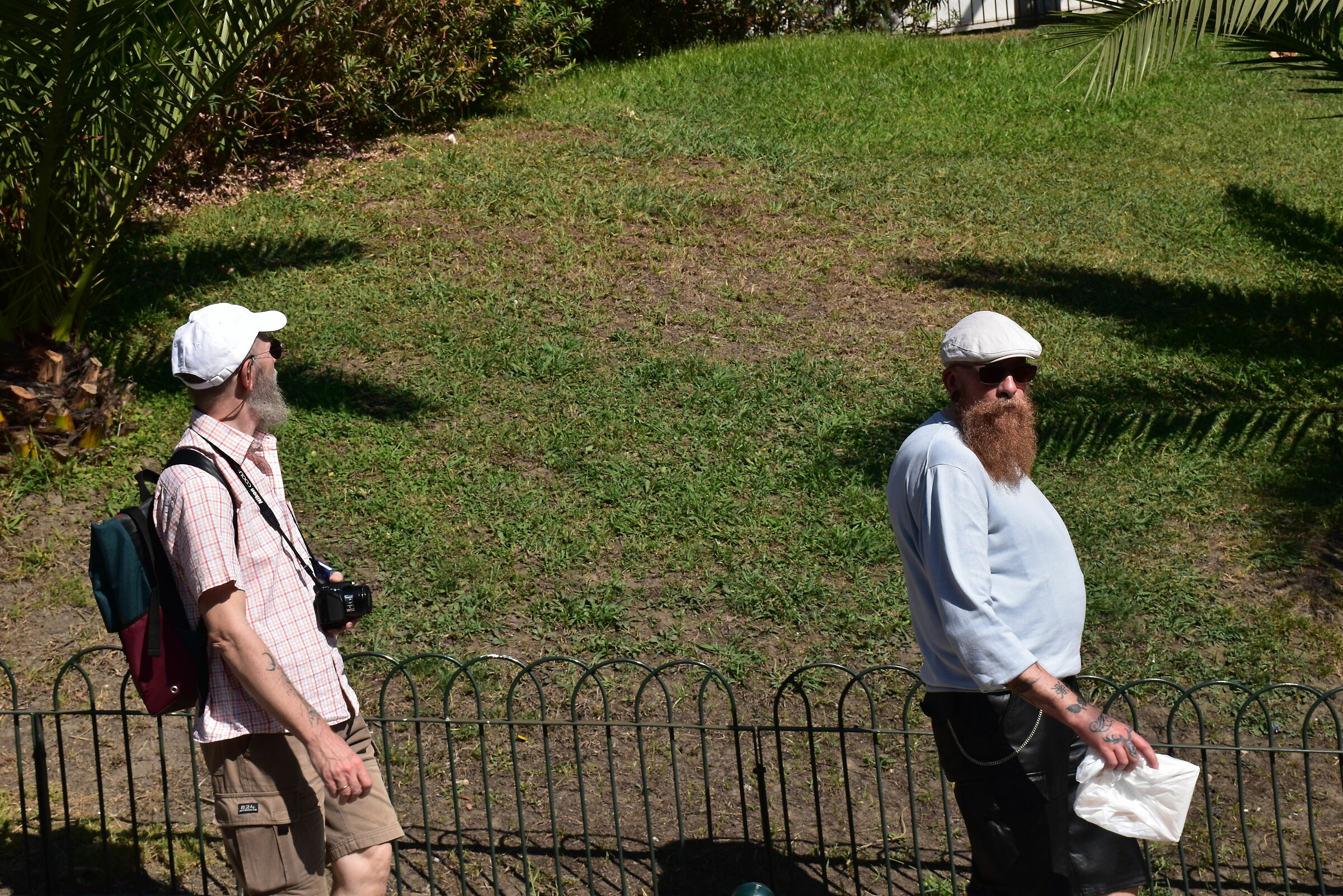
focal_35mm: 72
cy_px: 448
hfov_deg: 28.1
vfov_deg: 18.9
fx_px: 2686
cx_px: 672
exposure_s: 1/500
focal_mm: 48
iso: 320
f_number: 11
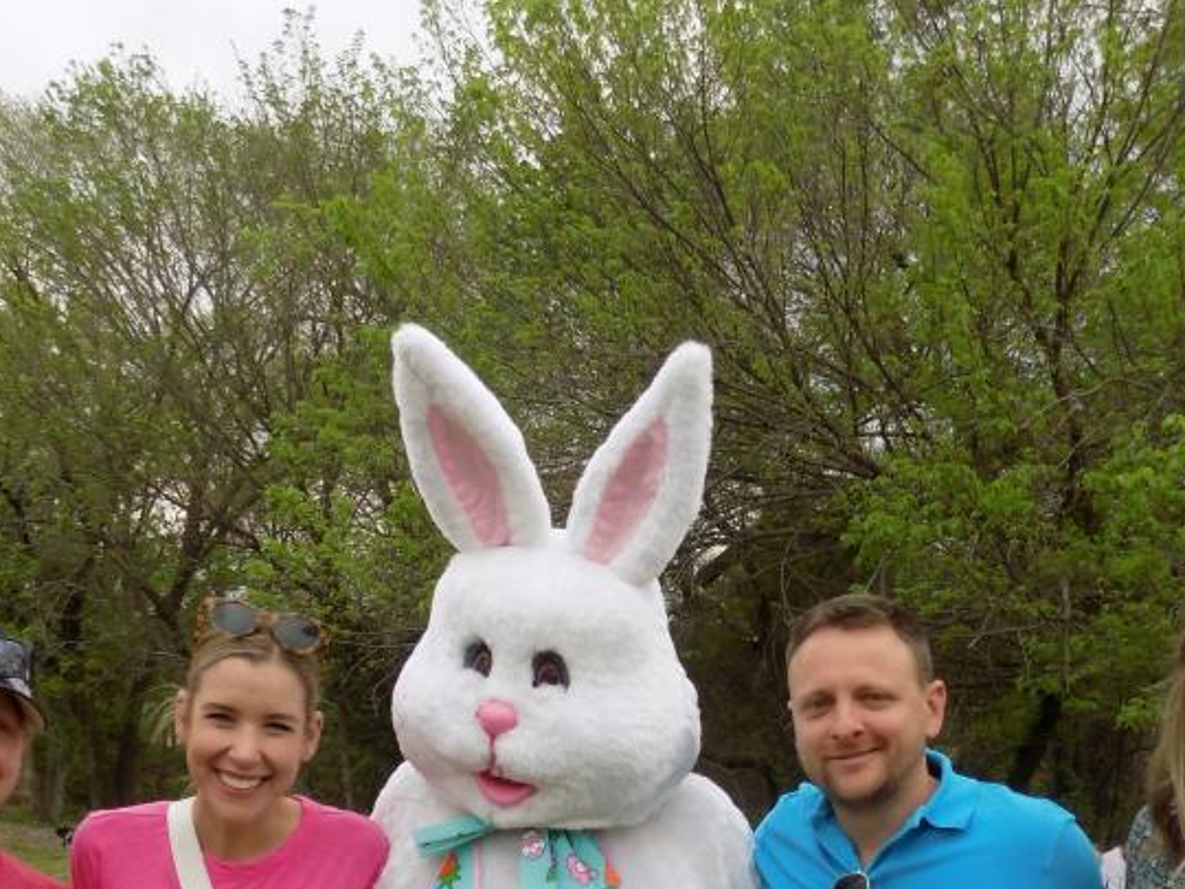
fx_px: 1575
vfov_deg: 29.5
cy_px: 885
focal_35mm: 46
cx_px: 663
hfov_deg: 41.2
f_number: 3.1
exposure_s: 1/160
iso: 80
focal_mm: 4
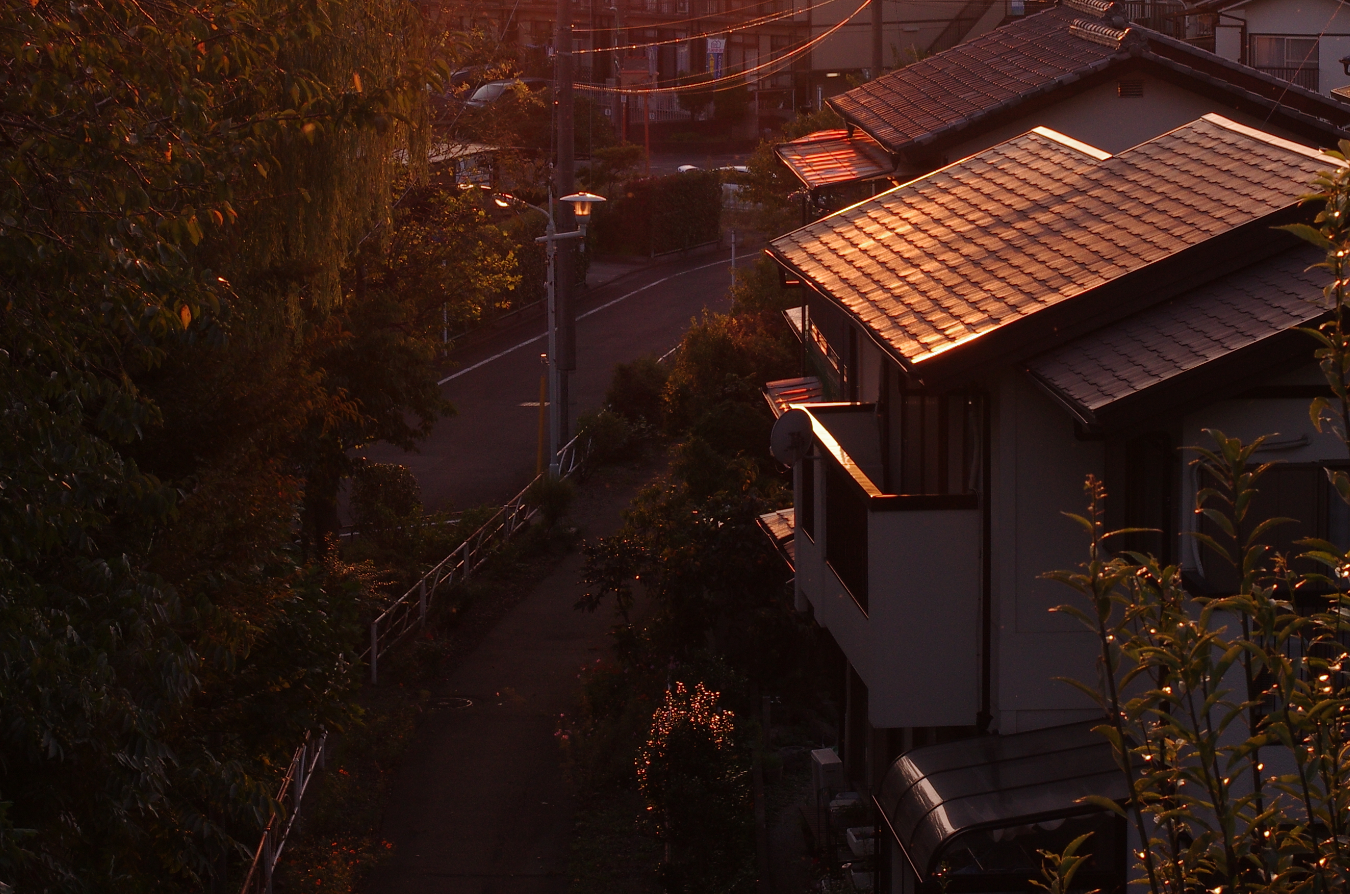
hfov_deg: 18.0
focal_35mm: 114
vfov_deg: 11.9
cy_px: 260
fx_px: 4266
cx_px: 637
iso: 400
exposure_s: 1/200
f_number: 8
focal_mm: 40
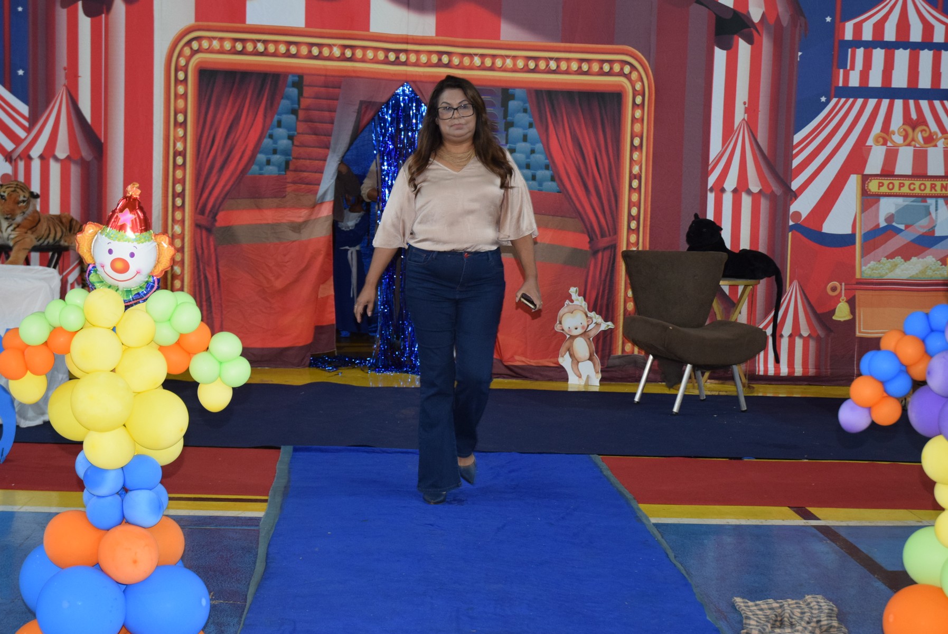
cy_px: 317
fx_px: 1581
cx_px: 474
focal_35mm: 60
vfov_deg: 22.7
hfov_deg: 33.4
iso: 1600
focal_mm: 40
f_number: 4.2
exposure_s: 1/60
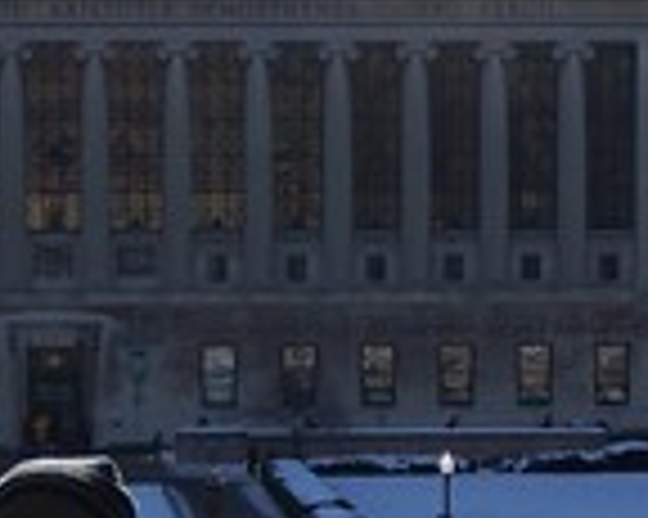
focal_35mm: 205
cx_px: 288
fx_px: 3929
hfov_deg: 9.4
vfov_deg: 7.5
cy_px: 500
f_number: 3.2
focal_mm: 11.1
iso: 80
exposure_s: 1/1000
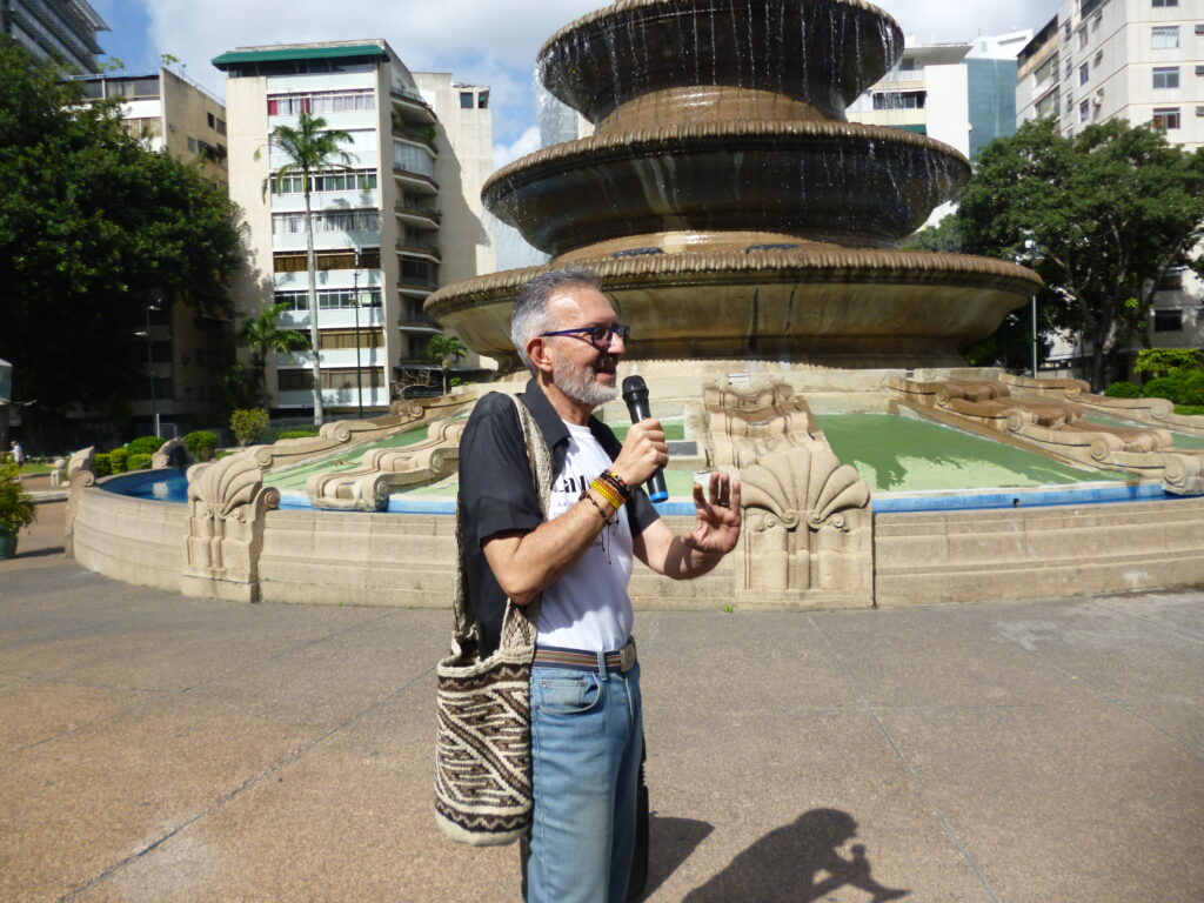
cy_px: 452
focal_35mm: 28
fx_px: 974
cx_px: 602
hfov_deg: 63.4
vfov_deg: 49.7
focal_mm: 5
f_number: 9
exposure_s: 1/160
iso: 100
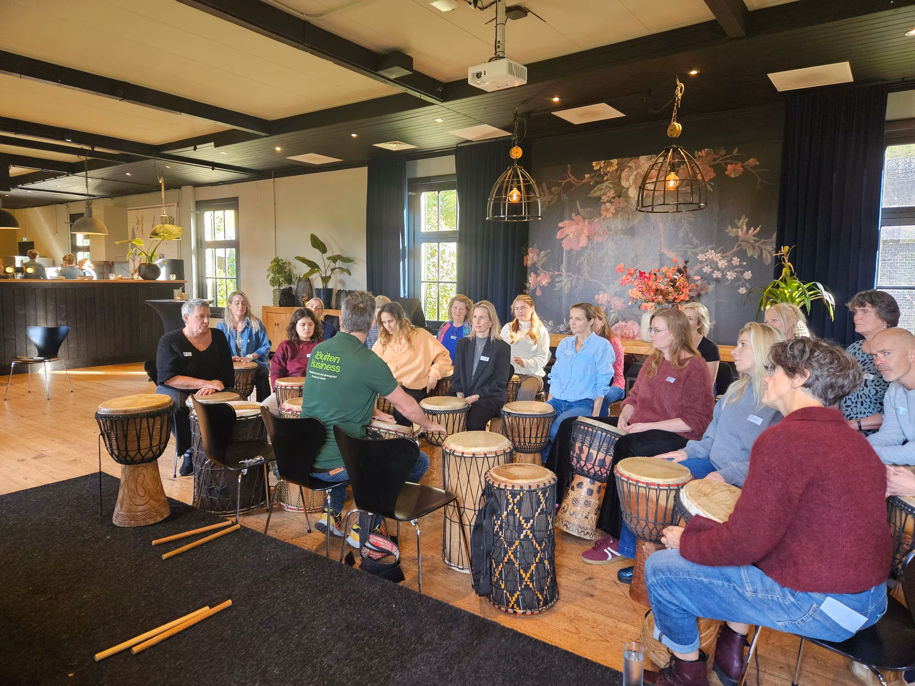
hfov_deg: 73.9
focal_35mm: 23
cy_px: 343
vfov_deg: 58.9
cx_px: 458
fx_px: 608
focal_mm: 5.4
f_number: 1.8
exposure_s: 1/100
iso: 640
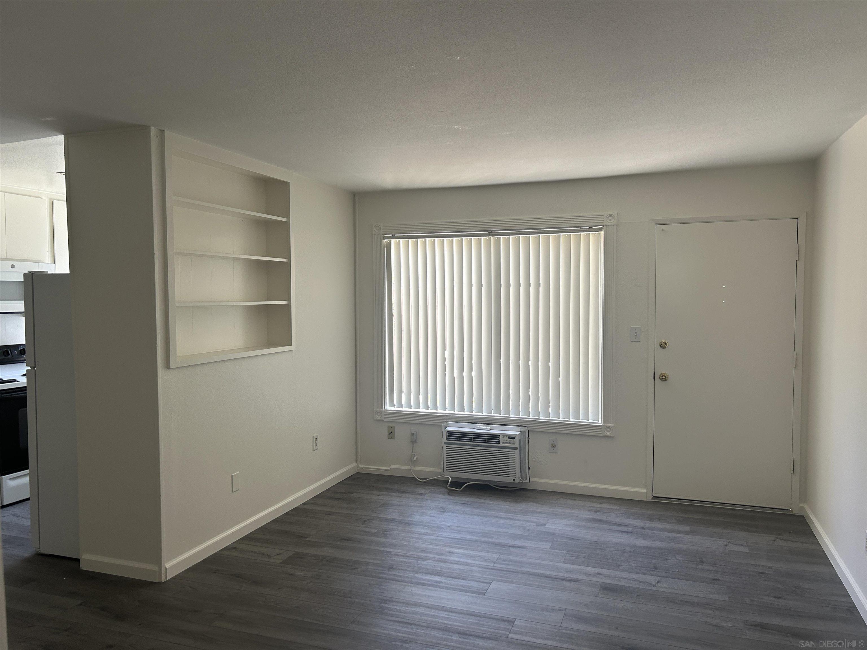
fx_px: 651
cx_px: 434
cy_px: 325
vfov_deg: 53.1
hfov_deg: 67.3
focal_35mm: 26
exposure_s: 1/121
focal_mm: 5.7
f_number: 1.5
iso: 80
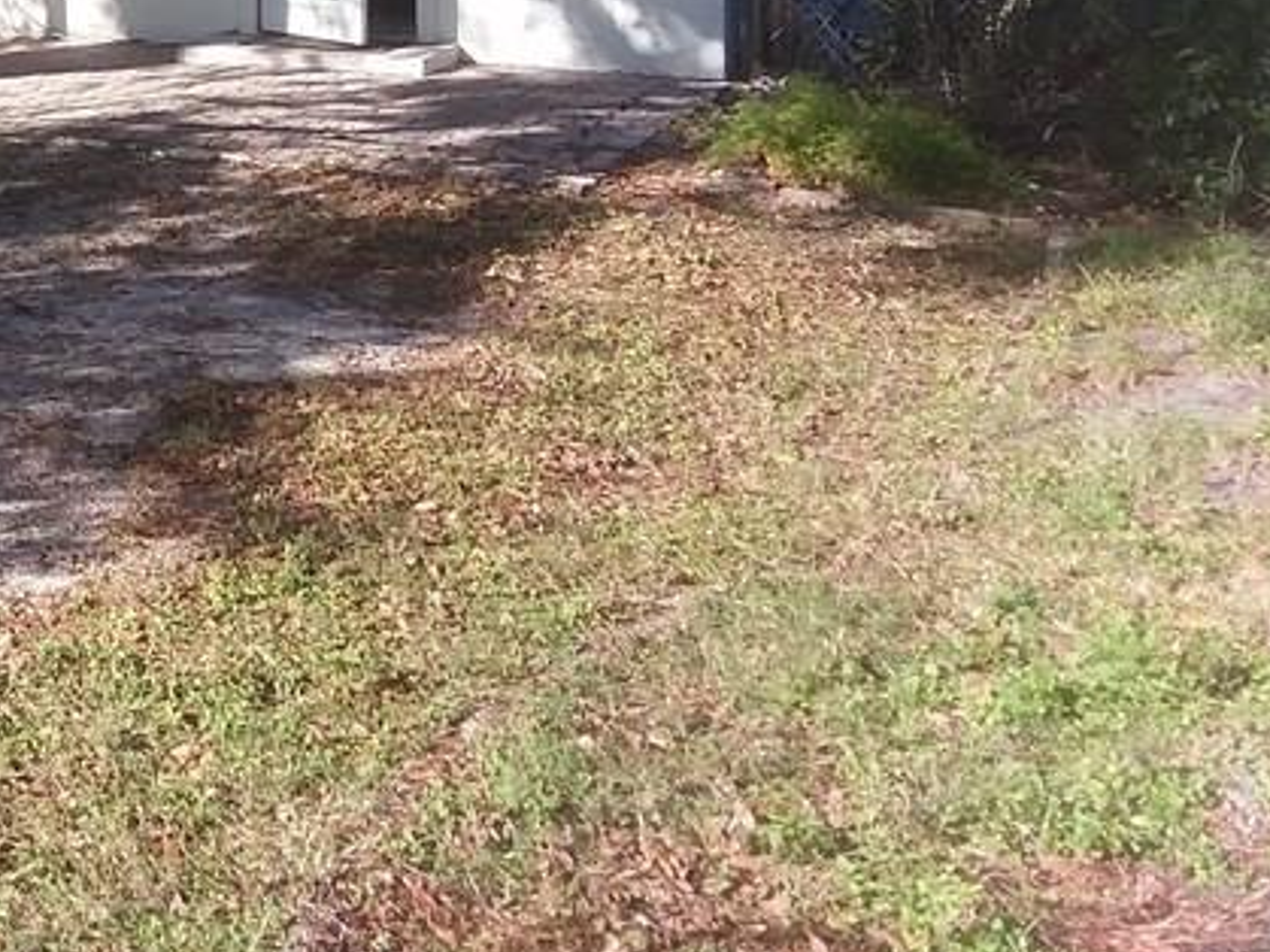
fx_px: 2421
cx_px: -252
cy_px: -170
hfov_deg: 26.2
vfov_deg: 20.8
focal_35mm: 66
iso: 50
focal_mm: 2.91
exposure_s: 1/636
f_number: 1.9
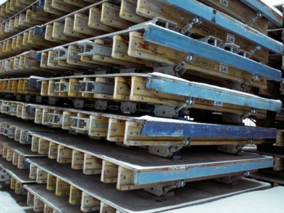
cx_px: 142
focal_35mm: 35
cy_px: 106
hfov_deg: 52.6
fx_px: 287
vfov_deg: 40.7
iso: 160
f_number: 2.8
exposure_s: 1/30
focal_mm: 5.86
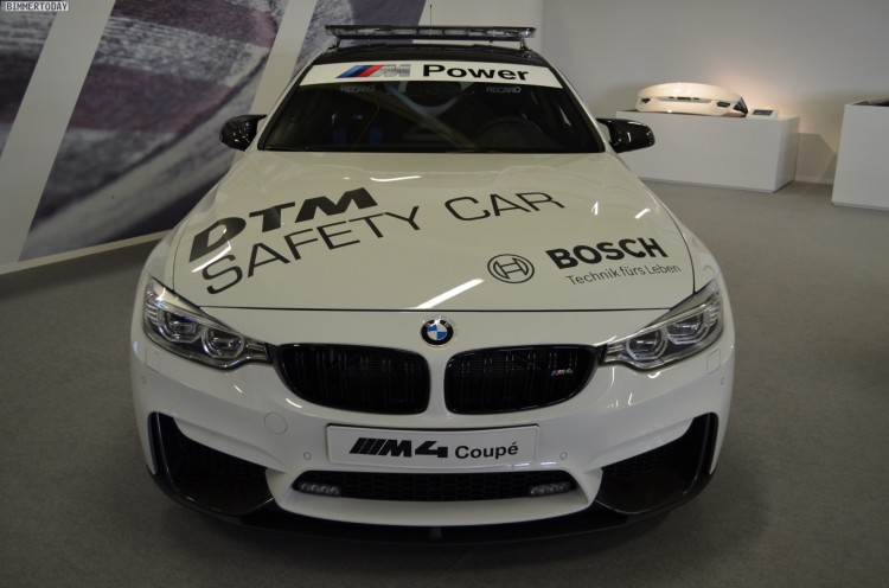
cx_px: 444
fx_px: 813
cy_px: 294
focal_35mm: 33
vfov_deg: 39.8
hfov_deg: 57.3
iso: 450
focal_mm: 22
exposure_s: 1/60
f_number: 4
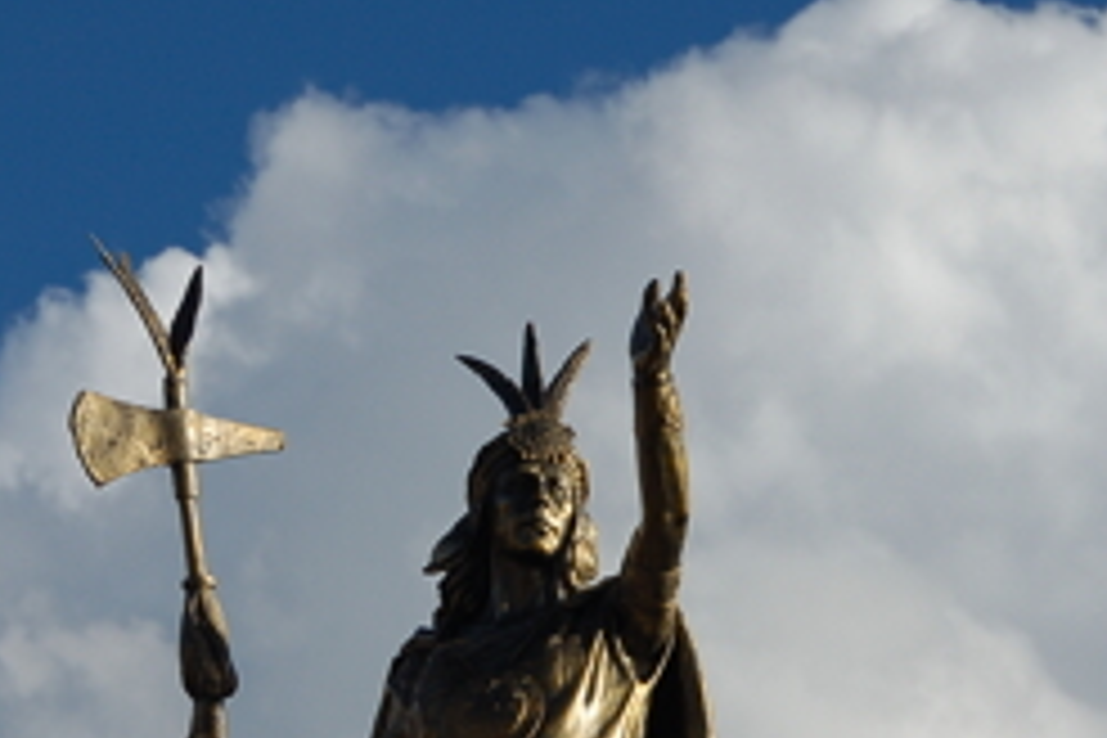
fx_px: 8240
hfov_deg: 7.7
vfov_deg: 5.1
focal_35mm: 268
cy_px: 693
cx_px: 495
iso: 200
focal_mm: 80
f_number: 7.1
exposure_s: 1/800
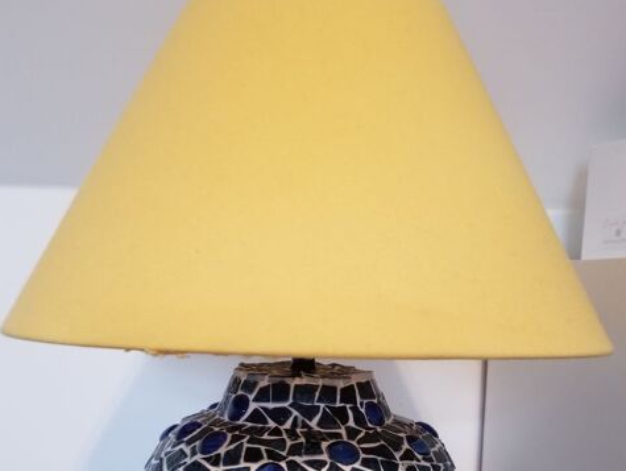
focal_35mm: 35
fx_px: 633
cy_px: 397
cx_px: 312
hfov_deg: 52.6
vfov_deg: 38.7
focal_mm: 4.25
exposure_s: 1/13
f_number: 1.7
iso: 200
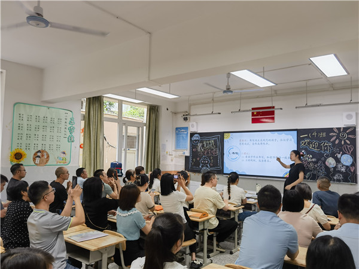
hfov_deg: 65.3
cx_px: 180
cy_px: 134
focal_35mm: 27
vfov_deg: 51.4
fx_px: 280
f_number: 1.9
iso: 50
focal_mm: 6.67
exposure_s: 1/102
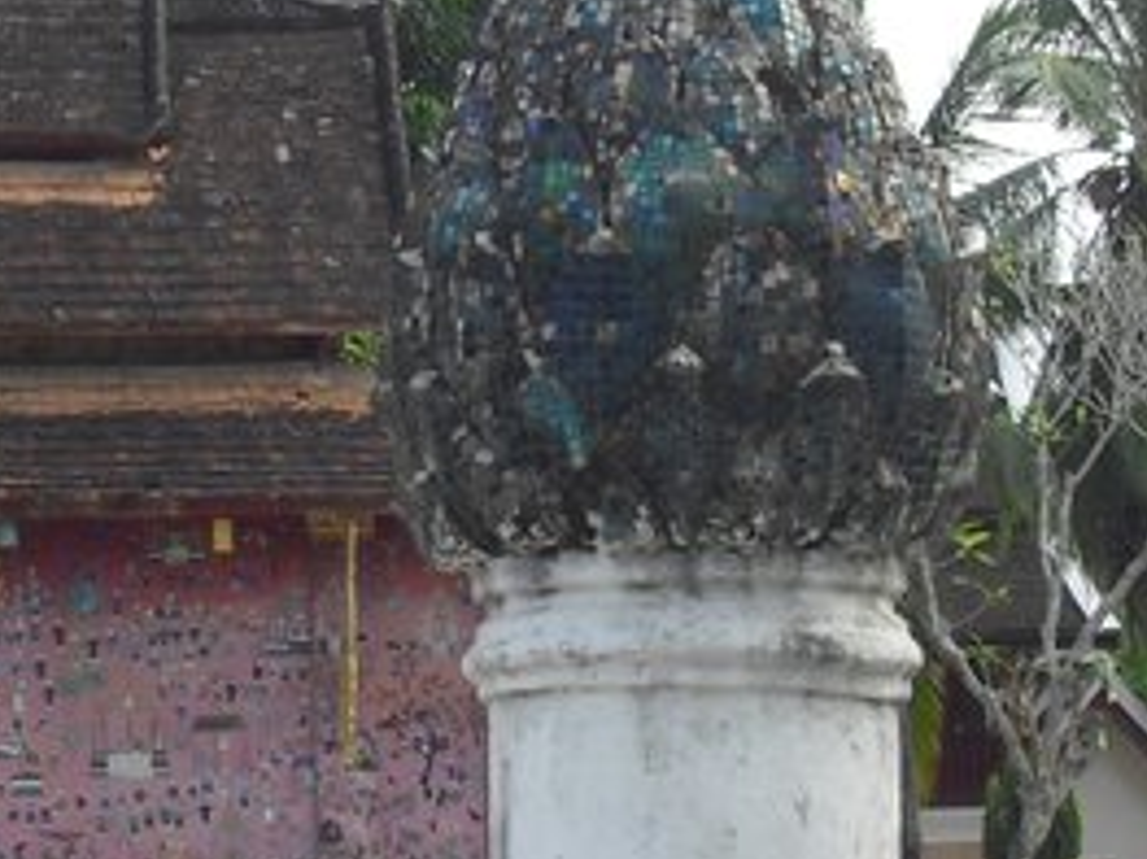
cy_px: 401
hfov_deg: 13.3
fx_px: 4902
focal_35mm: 148
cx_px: 249
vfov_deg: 10.0
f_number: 2.8
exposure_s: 1/500
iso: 100
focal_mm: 6.2
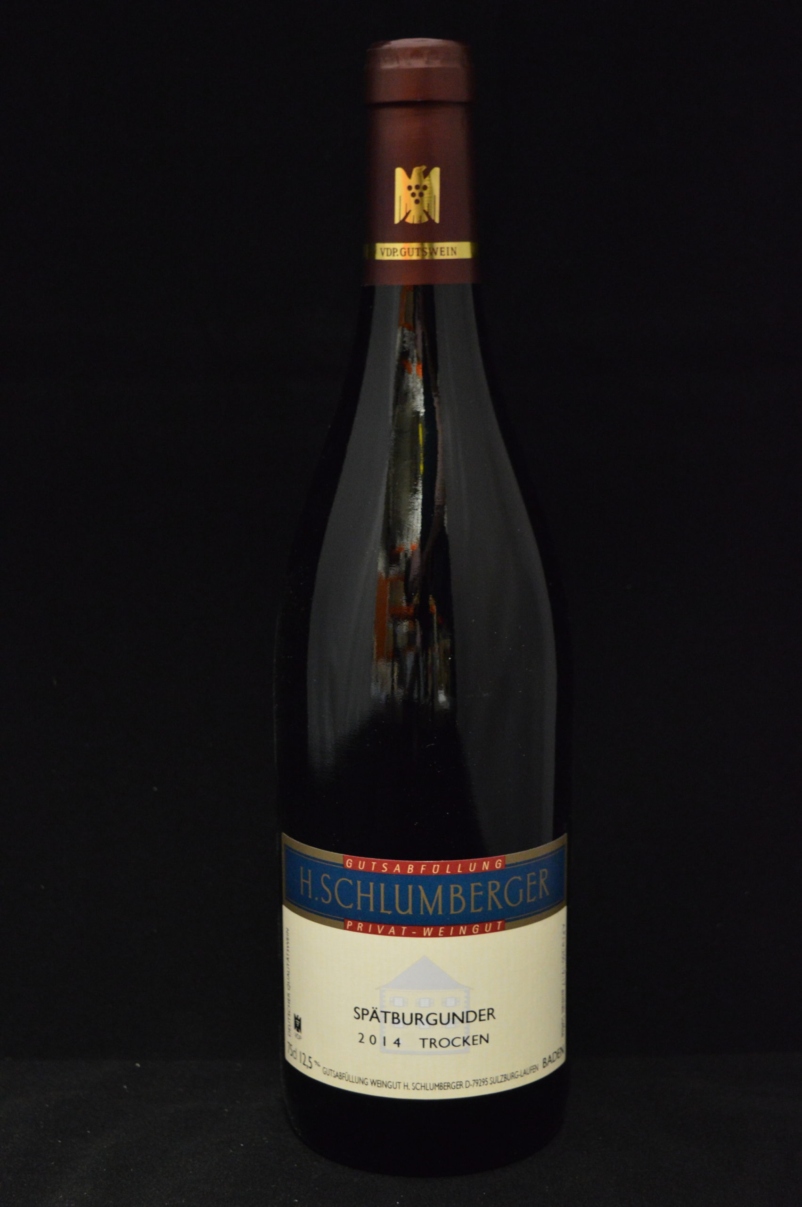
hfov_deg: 22.6
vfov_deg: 33.4
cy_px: 604
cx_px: 401
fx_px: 2009
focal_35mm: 60
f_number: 5
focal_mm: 40
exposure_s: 1/15
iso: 2500
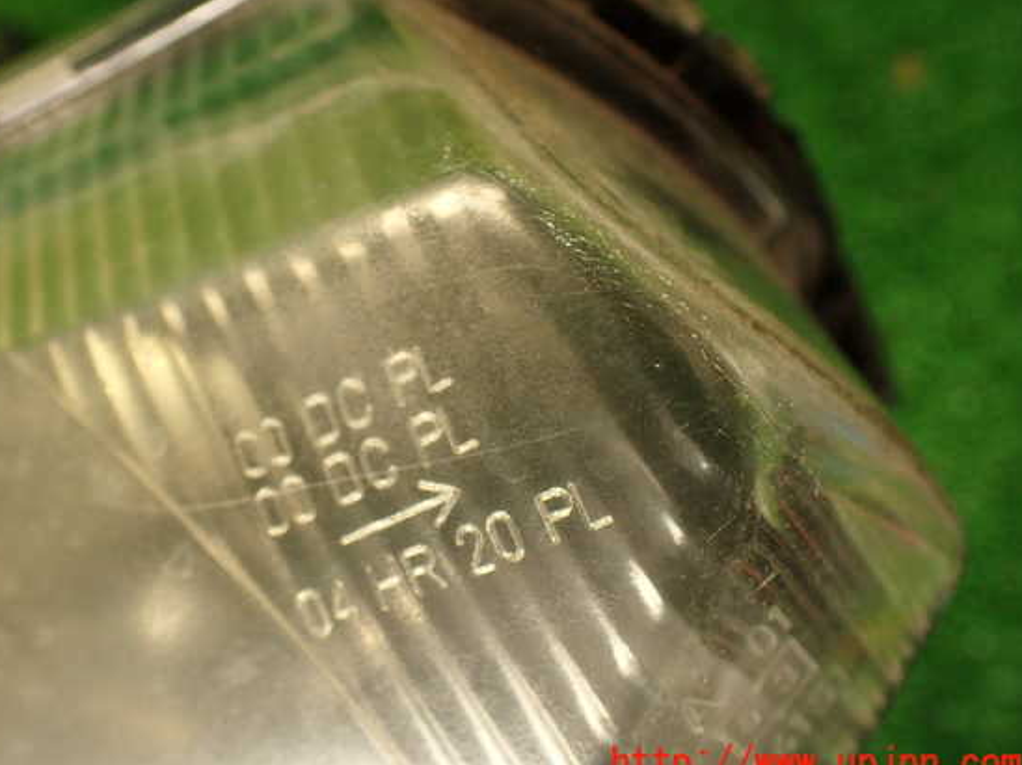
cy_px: 369
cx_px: 473
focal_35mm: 35
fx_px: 1033
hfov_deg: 52.6
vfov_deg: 40.6
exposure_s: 1/40
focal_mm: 5.79
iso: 200
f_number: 2.4
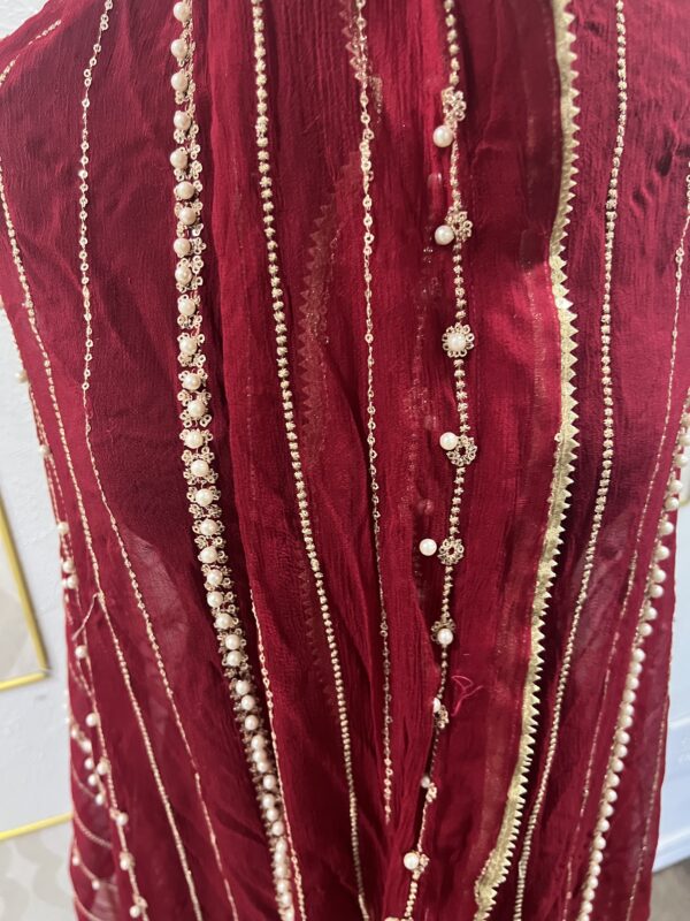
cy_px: 460
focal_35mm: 26
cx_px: 345
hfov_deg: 53.1
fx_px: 691
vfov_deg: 67.3
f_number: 1.5
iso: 500
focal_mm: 5.7
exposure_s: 1/40
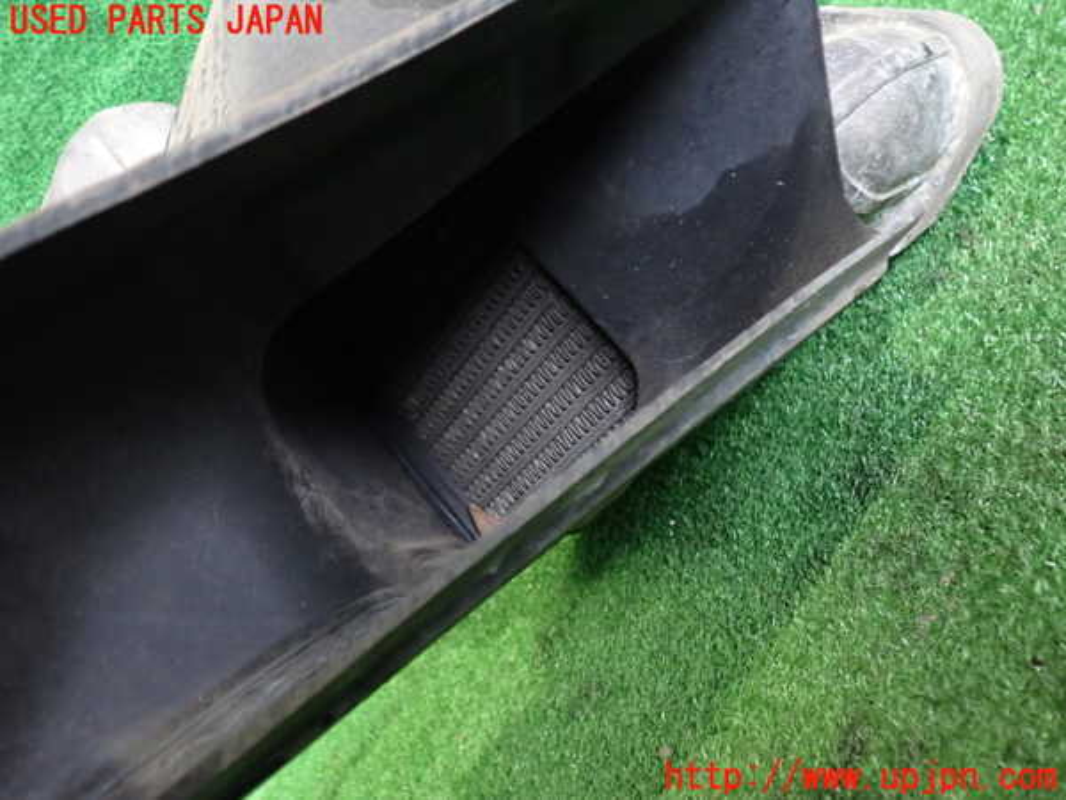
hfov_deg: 60.0
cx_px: 533
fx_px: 924
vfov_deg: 46.8
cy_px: 400
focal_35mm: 30
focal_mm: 5.4
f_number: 2.3
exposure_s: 1/30
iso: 400
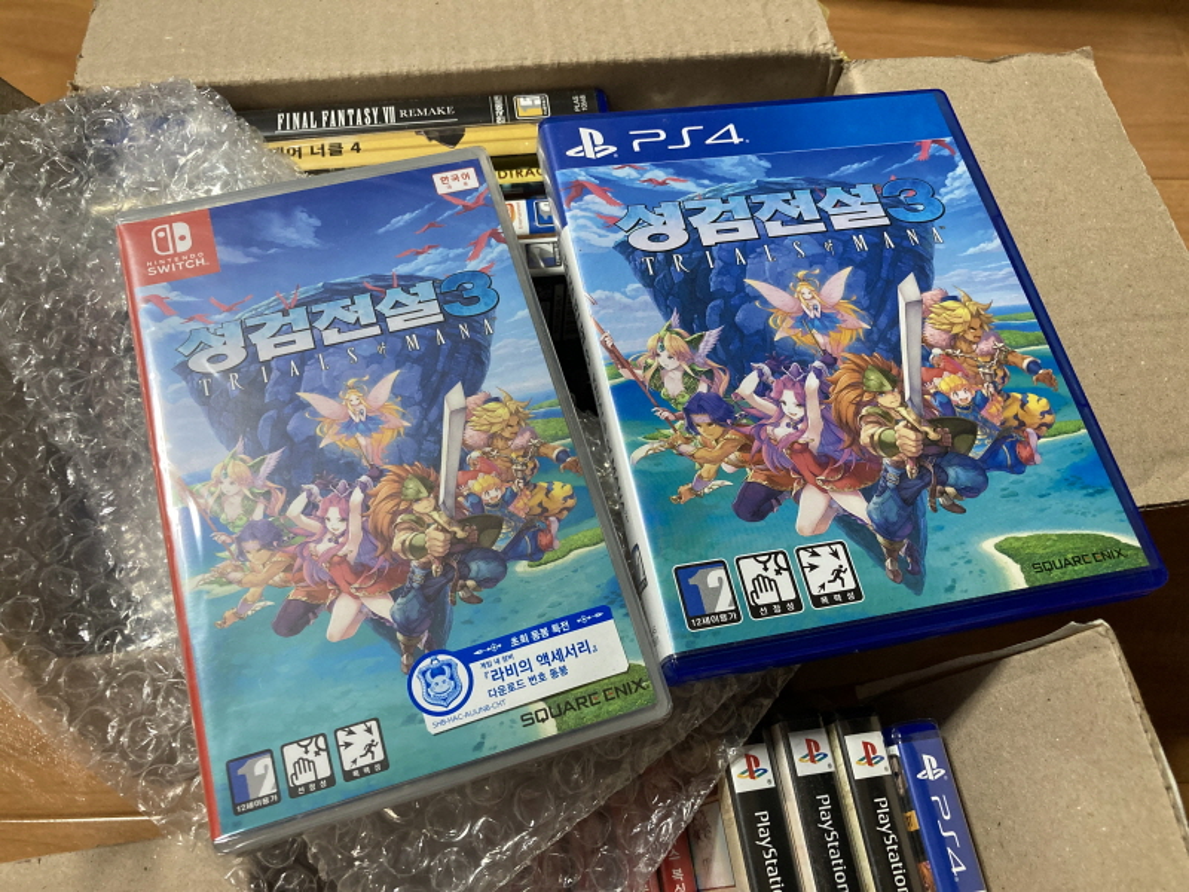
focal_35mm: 28
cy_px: 446
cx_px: 594
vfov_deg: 49.7
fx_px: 962
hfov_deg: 63.4
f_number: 1.8
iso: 200
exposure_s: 1/60
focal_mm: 3.99
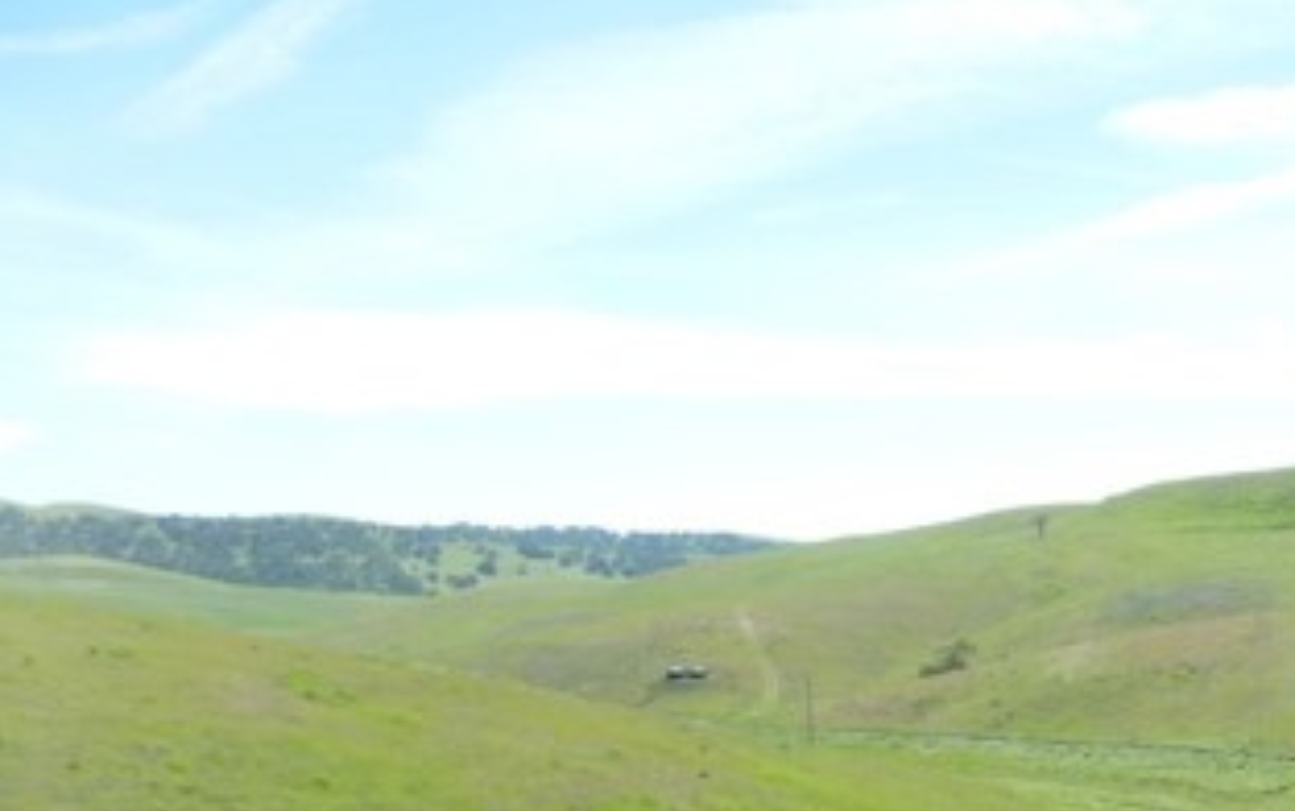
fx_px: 1836
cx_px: 1283
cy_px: 844
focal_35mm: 52
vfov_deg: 23.7
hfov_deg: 35.3
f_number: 4
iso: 100
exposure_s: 1/500
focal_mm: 4.3
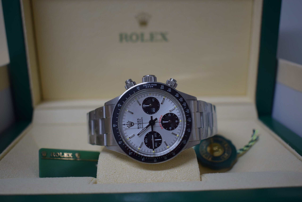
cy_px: 101
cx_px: 151
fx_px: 365
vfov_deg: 30.9
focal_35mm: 44
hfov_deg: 44.9
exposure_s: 1/60
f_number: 4.2
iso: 280
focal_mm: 29
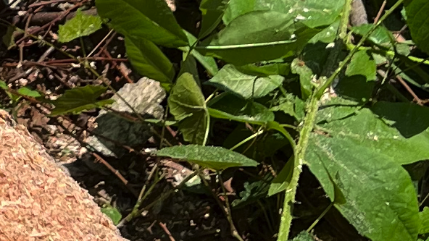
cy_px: -222
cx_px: -98
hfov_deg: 10.9
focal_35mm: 193
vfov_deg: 6.1
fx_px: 2195
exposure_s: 1/4630
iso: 50
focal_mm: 5.7
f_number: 1.5
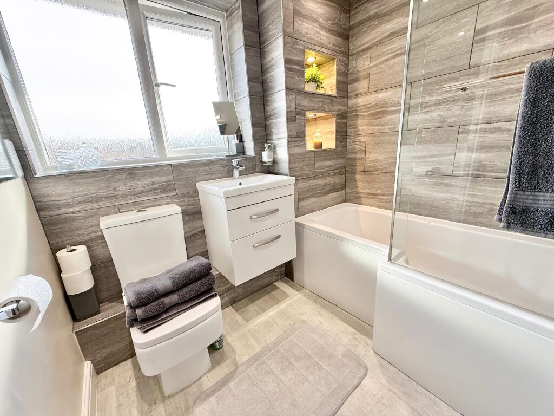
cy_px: 208
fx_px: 224
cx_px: 277
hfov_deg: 102.1
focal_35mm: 14
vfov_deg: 85.7
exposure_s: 1/100
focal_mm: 2.22
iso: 100
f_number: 2.2
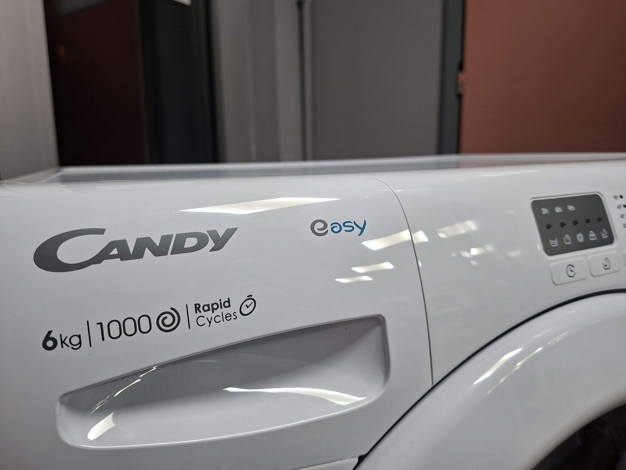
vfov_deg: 58.9
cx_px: 313
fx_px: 416
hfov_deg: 73.9
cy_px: 235
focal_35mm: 23
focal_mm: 5.54
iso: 200
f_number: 1.8
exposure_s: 1/50
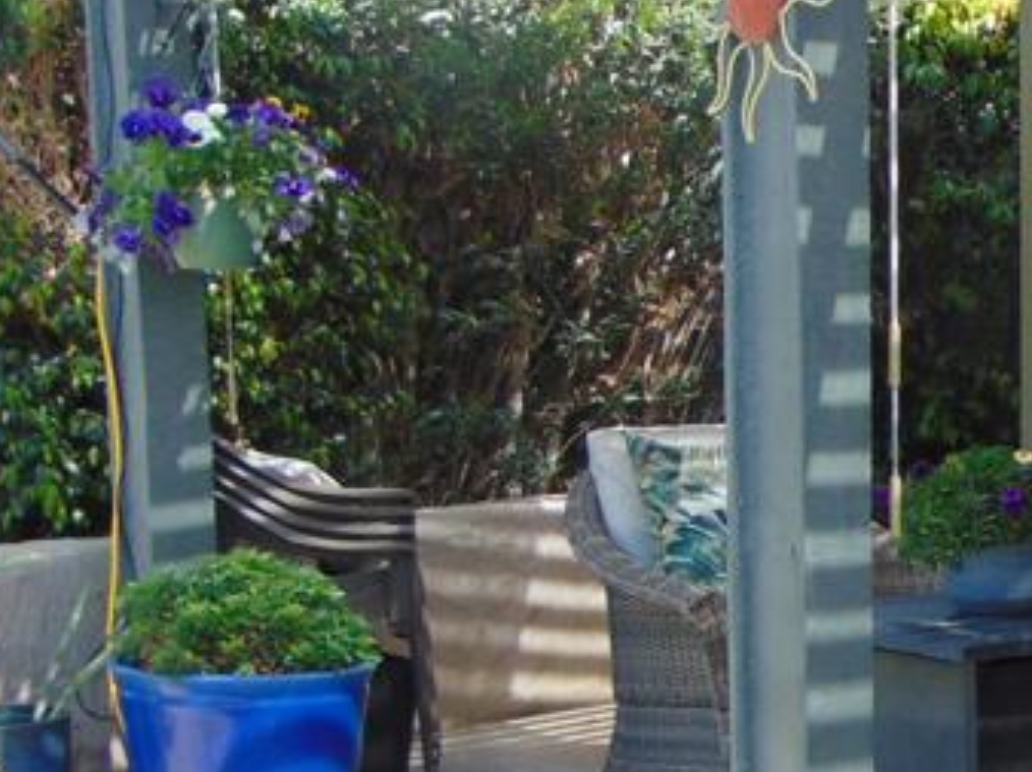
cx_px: 1374
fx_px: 2711
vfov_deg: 16.0
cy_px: 732
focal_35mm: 91
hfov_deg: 19.7
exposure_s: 1/320
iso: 80
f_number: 3.1
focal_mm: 5.4
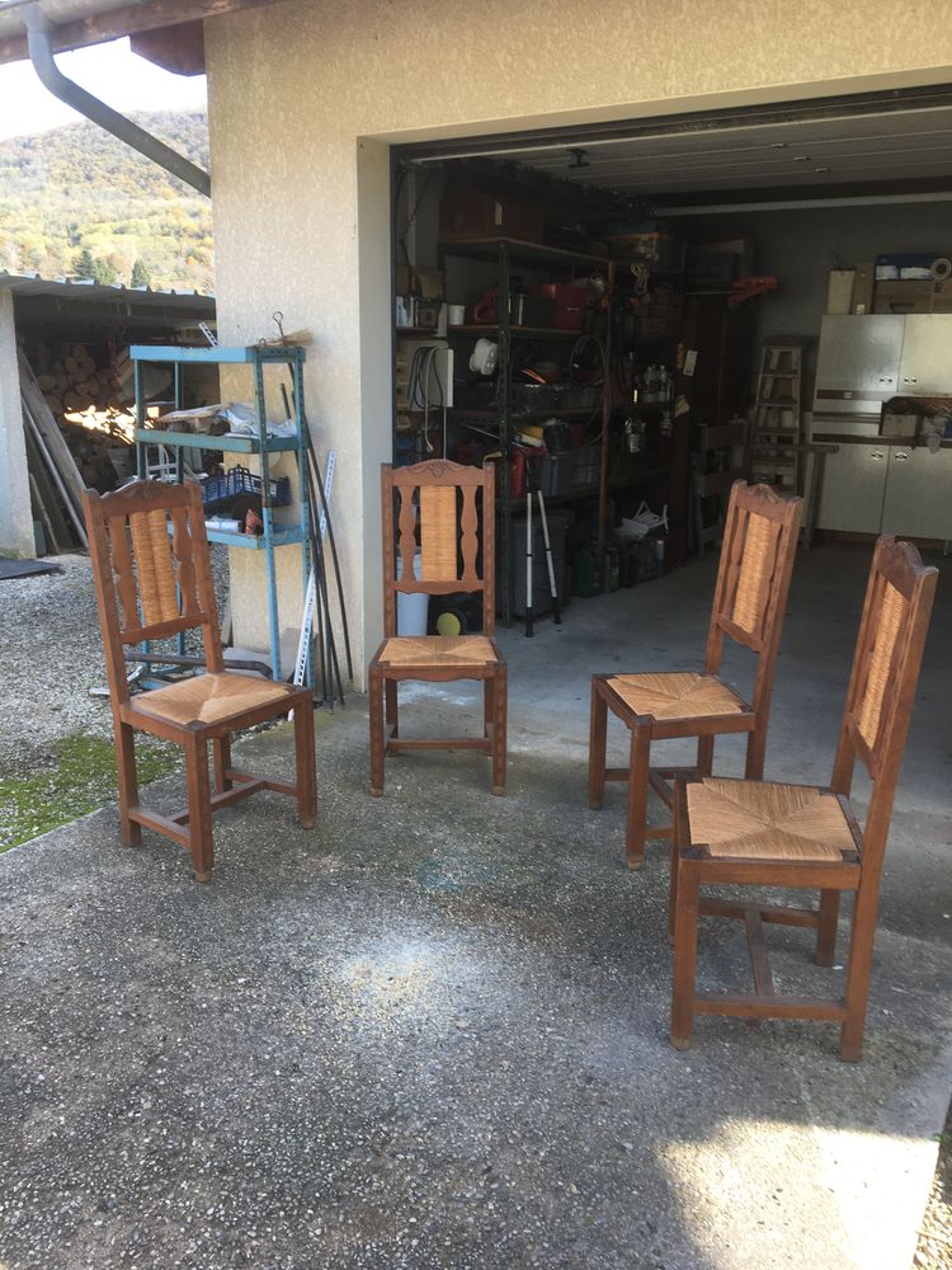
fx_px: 1063
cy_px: 635
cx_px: 476
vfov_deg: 61.7
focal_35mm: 29
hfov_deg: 48.2
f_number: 2.2
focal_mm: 4.15
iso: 25
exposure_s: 1/169
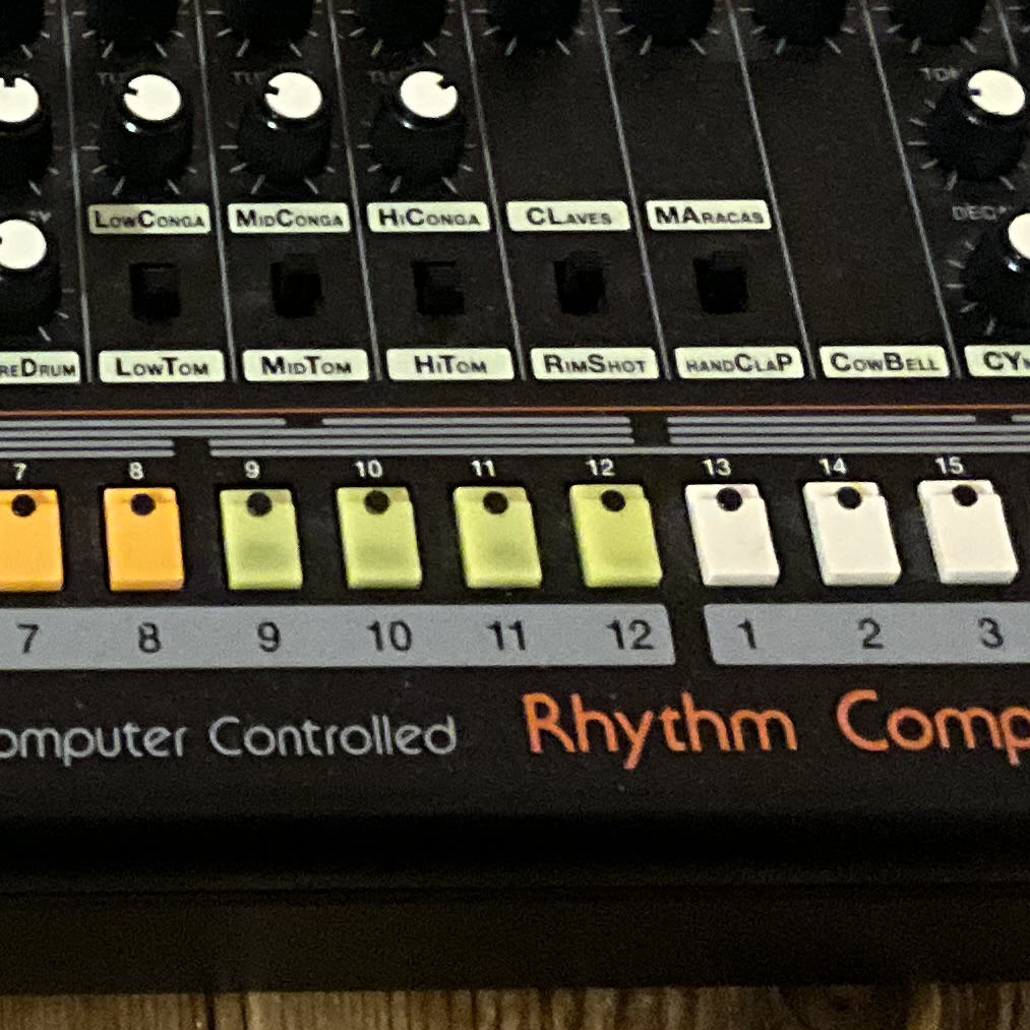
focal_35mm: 102
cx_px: -73
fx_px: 3434
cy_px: -43
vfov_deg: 16.6
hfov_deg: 16.6
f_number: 1.8
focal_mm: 3
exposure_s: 1/29
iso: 640
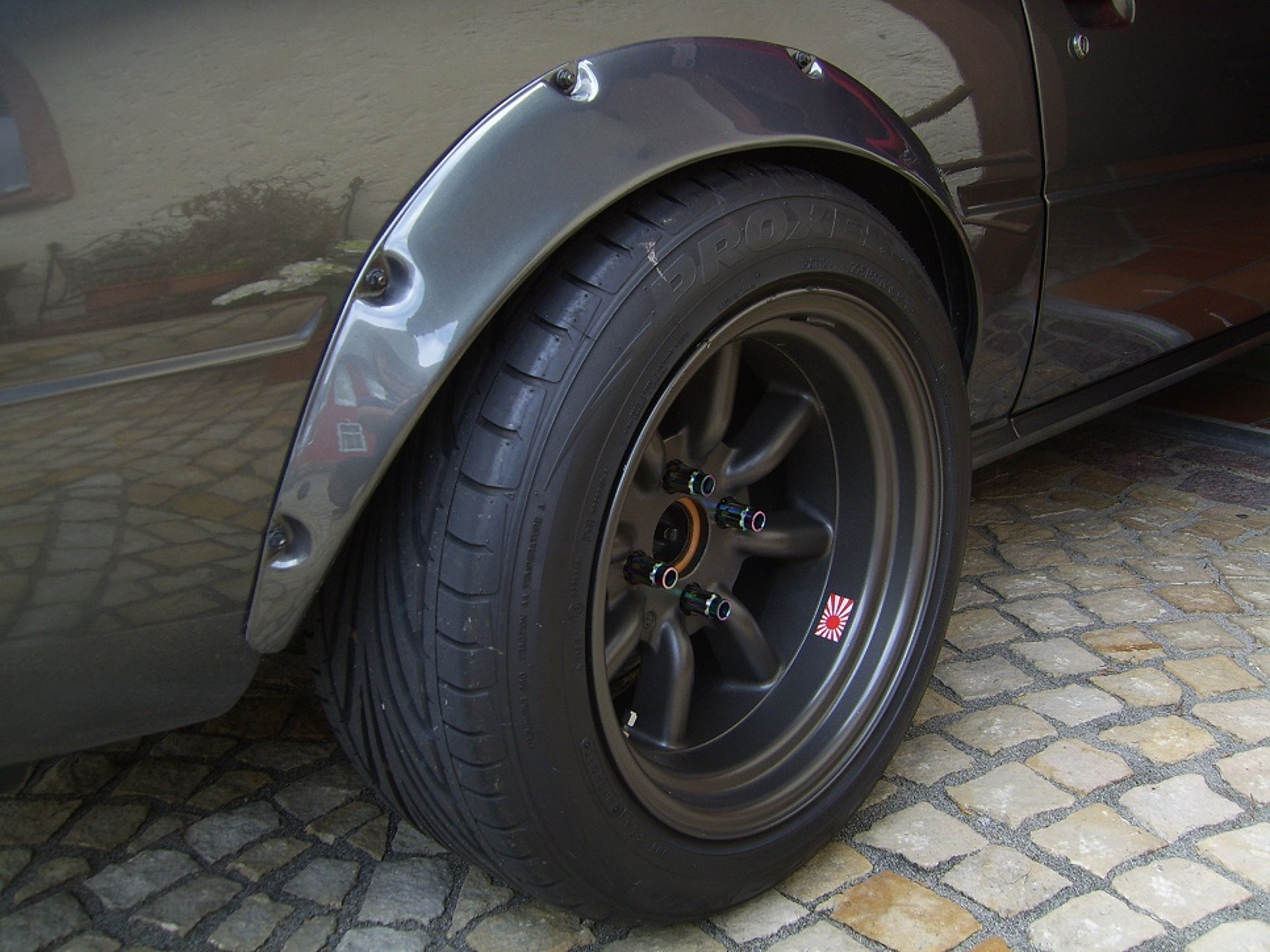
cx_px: 635
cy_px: 476
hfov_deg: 49.0
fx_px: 1394
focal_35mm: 38
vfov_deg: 37.7
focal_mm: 7.8
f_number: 3.2
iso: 50
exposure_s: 1/100
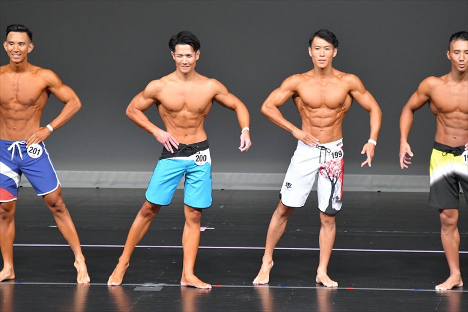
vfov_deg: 4.4
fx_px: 4093
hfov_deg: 6.5
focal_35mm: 315
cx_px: 234
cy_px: 156
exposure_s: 1/400
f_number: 5.6
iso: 5000
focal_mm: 210
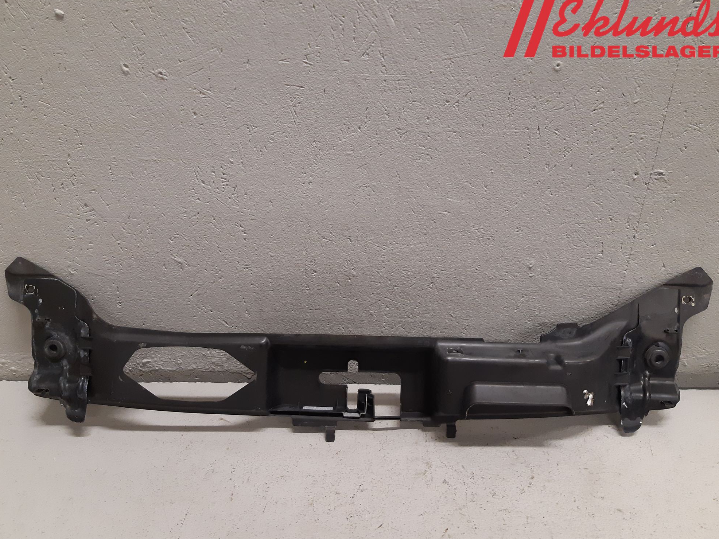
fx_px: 561
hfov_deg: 65.3
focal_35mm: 27
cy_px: 276
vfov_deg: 51.4
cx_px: 354
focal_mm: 3.93
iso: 200
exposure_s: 1/50
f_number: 1.7
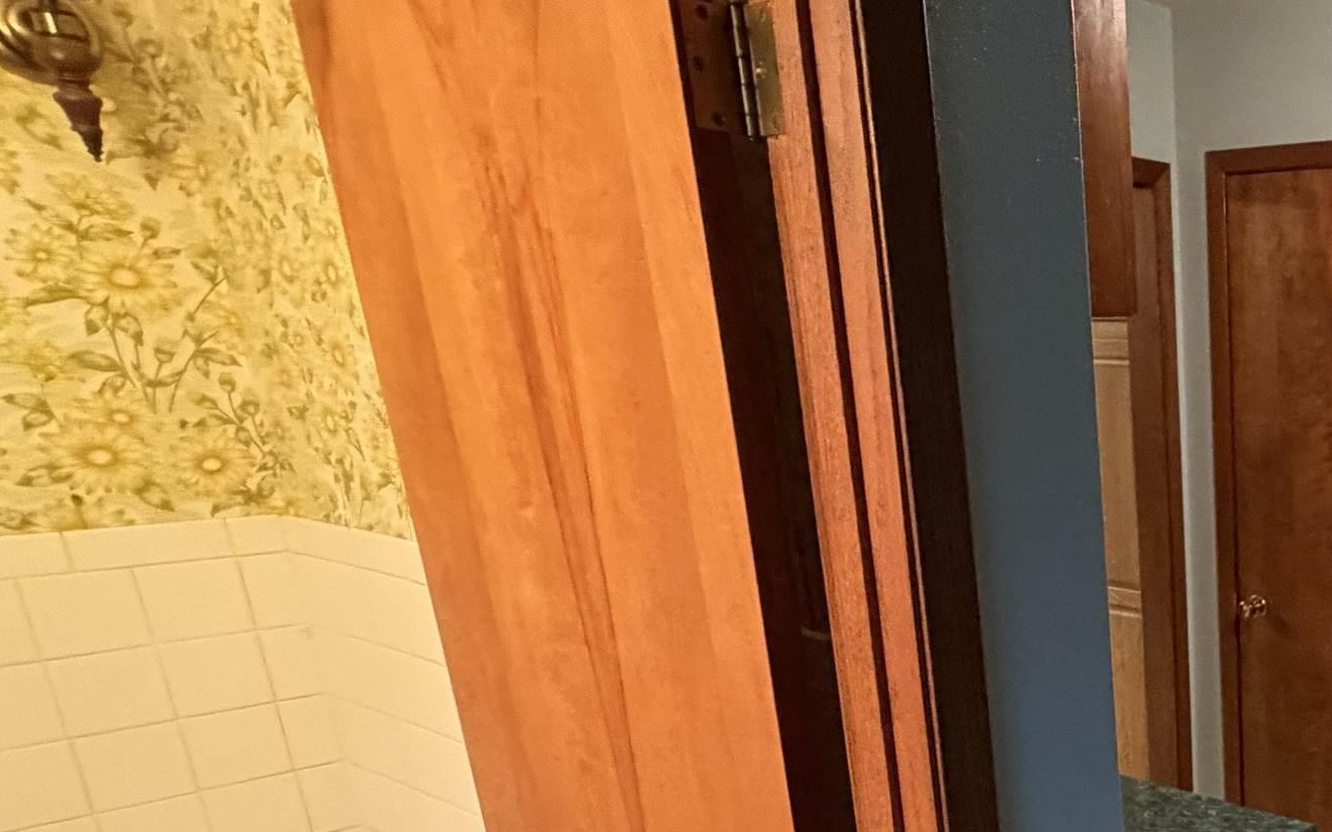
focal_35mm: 34
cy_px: 739
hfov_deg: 45.2
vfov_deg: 35.2
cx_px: 1410
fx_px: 1234
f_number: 2.2
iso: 800
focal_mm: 2.22
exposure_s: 1/60
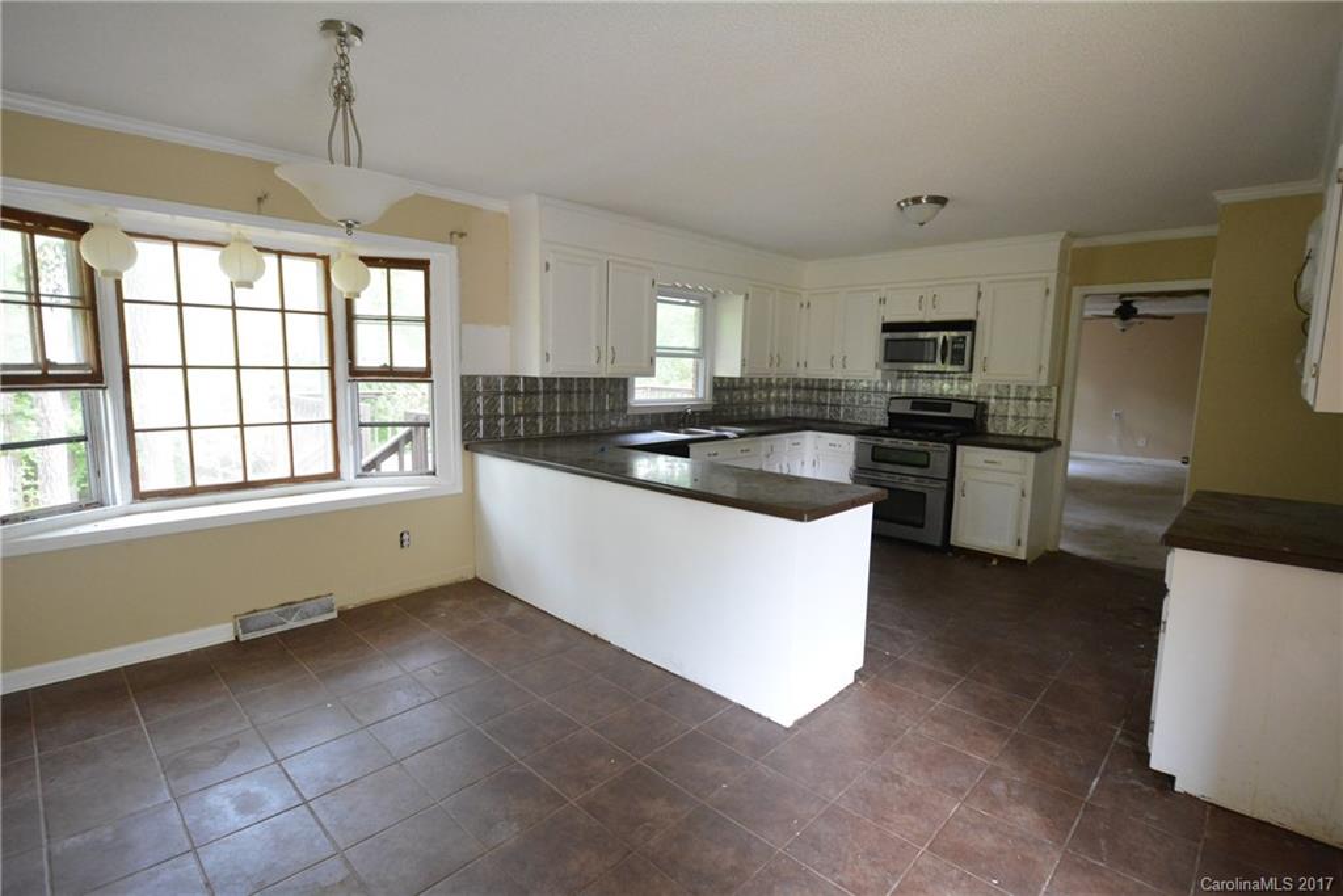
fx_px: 616
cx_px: 672
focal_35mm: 16
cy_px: 448
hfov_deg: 95.0
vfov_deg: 72.1
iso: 2500
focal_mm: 11
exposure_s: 1/60
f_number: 4
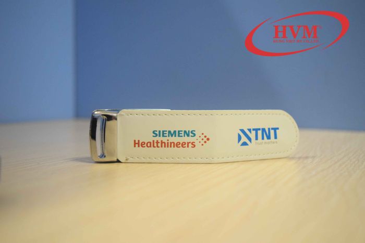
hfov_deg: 46.4
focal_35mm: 42
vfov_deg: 31.9
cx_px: 182
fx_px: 426
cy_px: 122
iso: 3200
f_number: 4.2
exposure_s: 1/60
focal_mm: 28
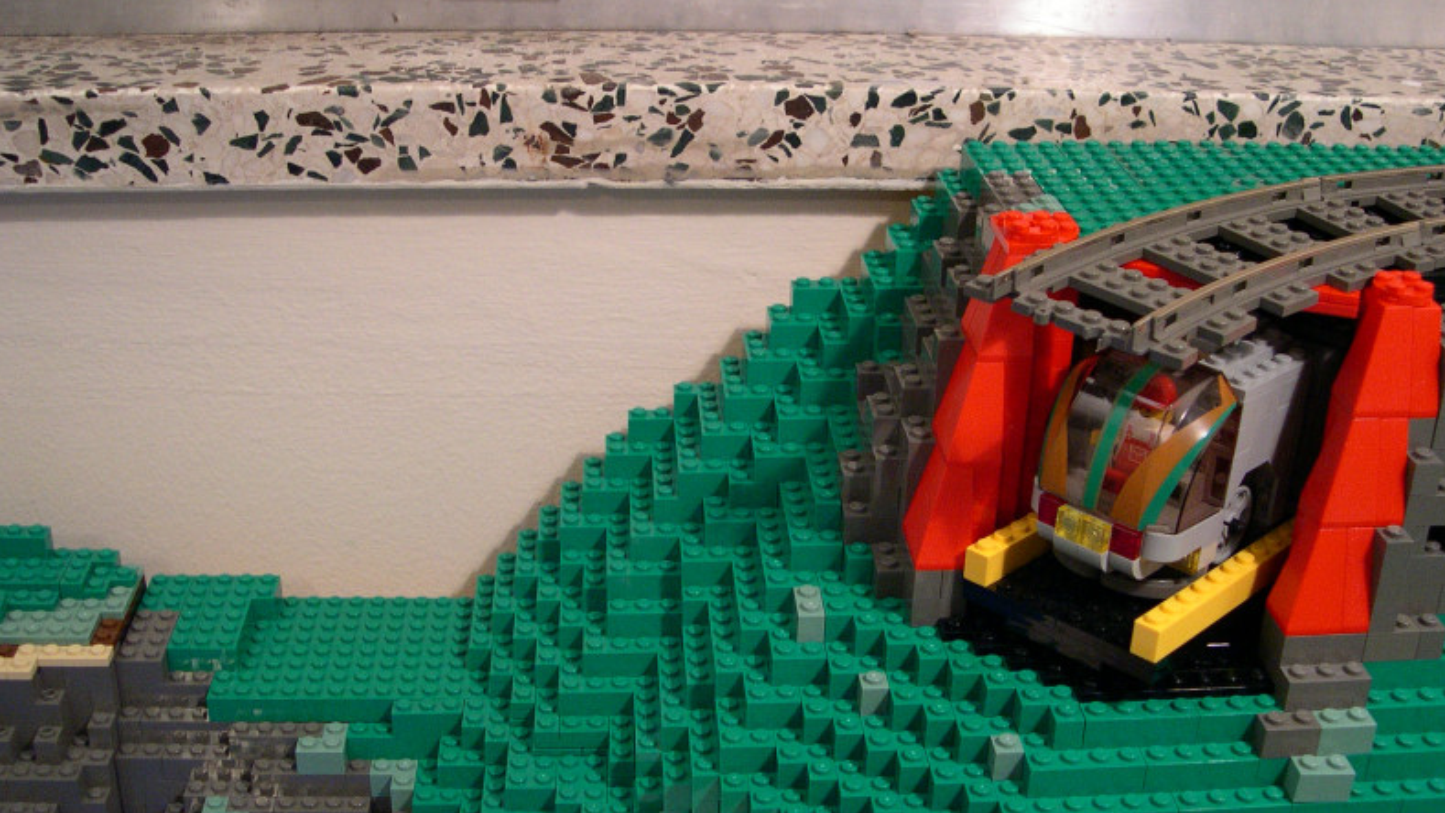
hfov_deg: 48.4
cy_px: 416
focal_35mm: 42
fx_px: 1609
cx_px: 718
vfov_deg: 28.4
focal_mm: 8
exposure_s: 1/21.6
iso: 400
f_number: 2.8
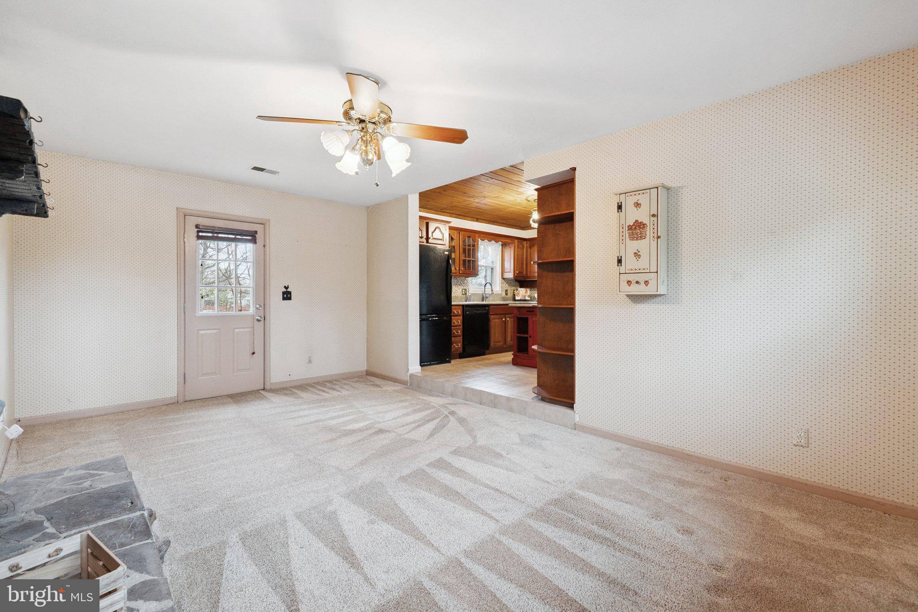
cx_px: 459
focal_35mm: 15
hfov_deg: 100.4
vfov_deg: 77.3
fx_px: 382
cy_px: 306
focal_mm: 10
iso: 400
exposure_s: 1/20
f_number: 5.6
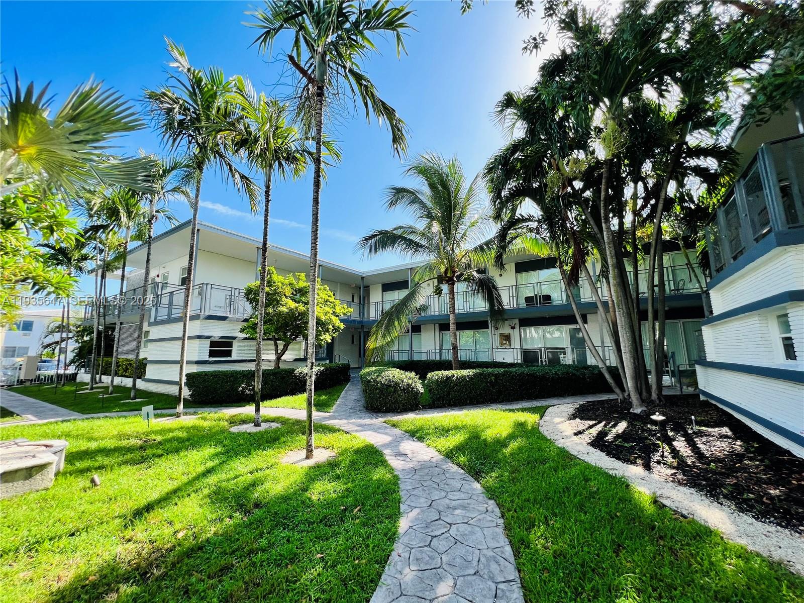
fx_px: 302
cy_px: 302
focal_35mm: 13
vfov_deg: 89.9
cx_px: 402
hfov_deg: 106.2
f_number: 1.8
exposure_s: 1/673
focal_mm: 1.57
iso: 32
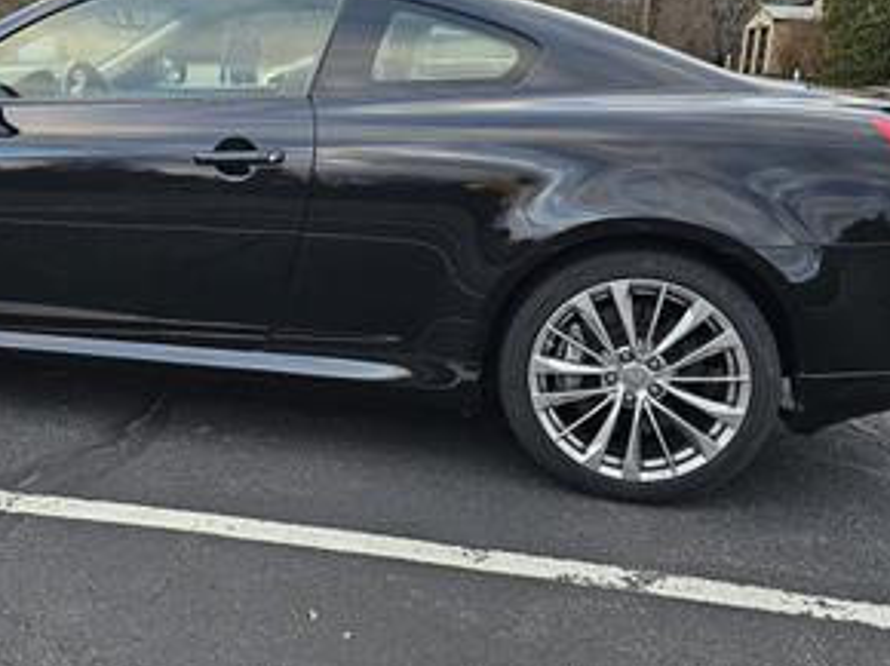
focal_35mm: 40
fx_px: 1028
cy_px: 236
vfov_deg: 35.6
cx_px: 252
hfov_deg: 45.6
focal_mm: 6.3
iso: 125
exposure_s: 1/180
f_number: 1.7
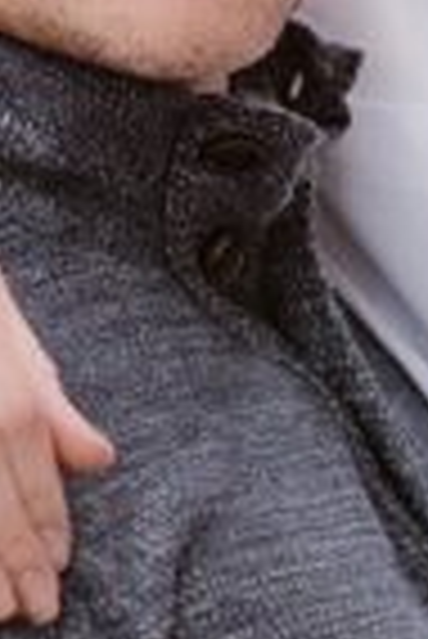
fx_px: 10922
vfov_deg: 3.3
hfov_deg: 2.2
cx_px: 595
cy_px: -400
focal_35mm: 614
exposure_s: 1/1250
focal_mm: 85
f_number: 1.8
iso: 200
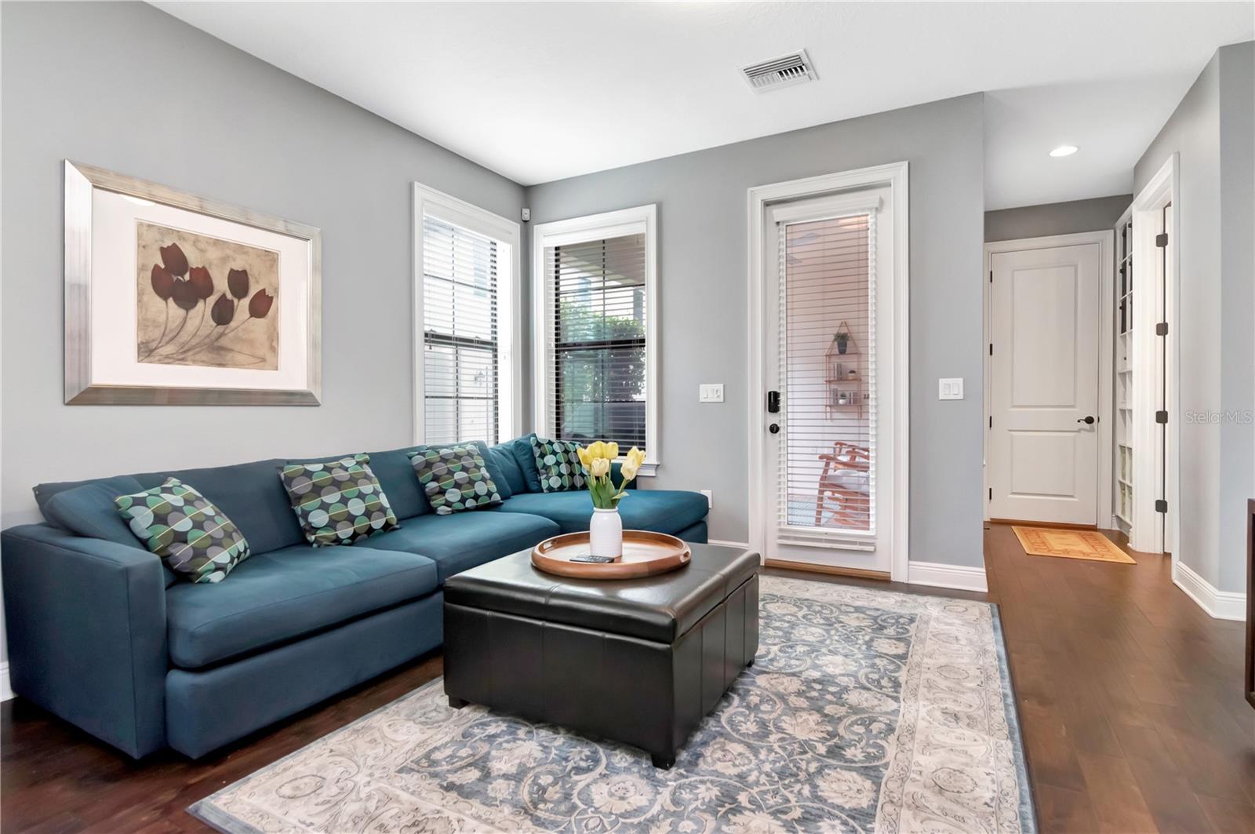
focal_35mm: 17
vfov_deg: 69.5
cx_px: 628
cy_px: 417
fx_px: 601
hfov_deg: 92.5
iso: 1250
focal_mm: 11.5
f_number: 9
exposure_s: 1/40
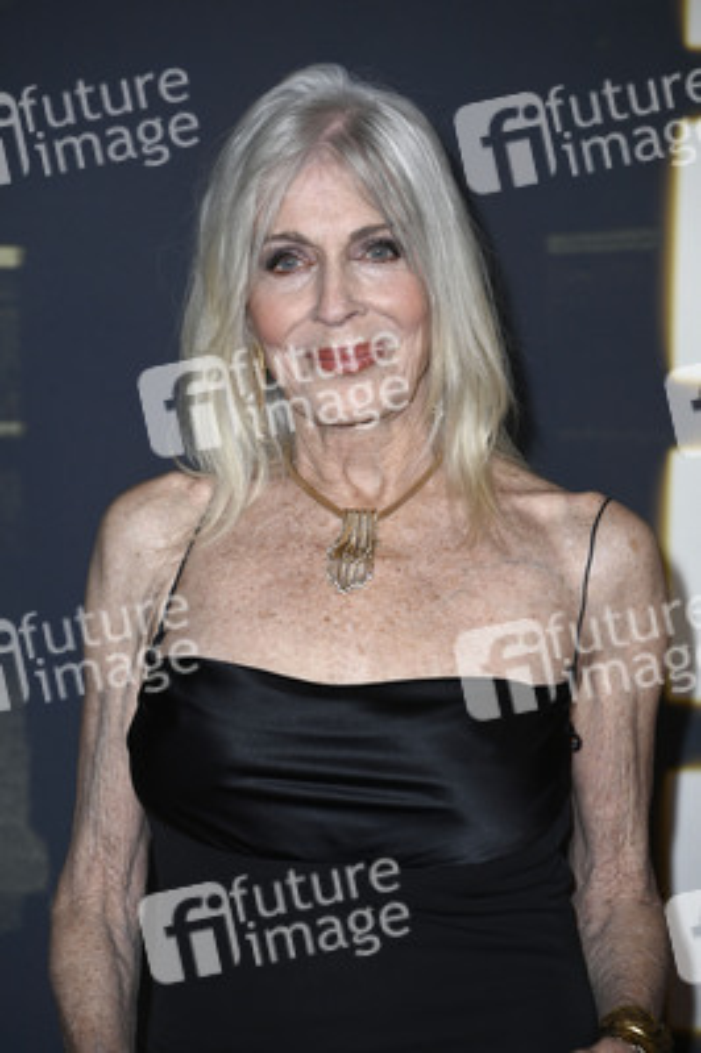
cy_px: 526
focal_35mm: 150
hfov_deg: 9.1
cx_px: 350
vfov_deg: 13.7
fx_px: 4389
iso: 640
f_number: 5.6
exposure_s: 1/200
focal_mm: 150
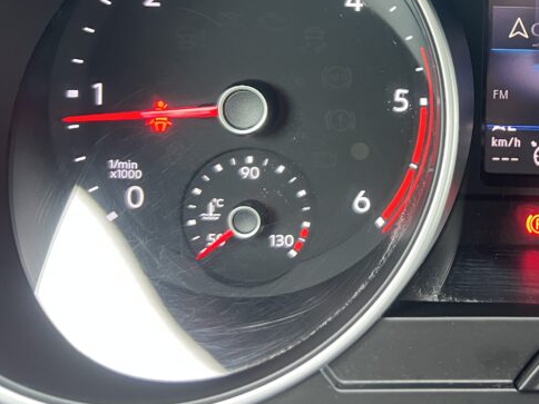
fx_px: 856
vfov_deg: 25.9
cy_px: 56
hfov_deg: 32.5
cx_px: 525
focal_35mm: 55
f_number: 1.5
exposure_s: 1/60
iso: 250
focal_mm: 5.7
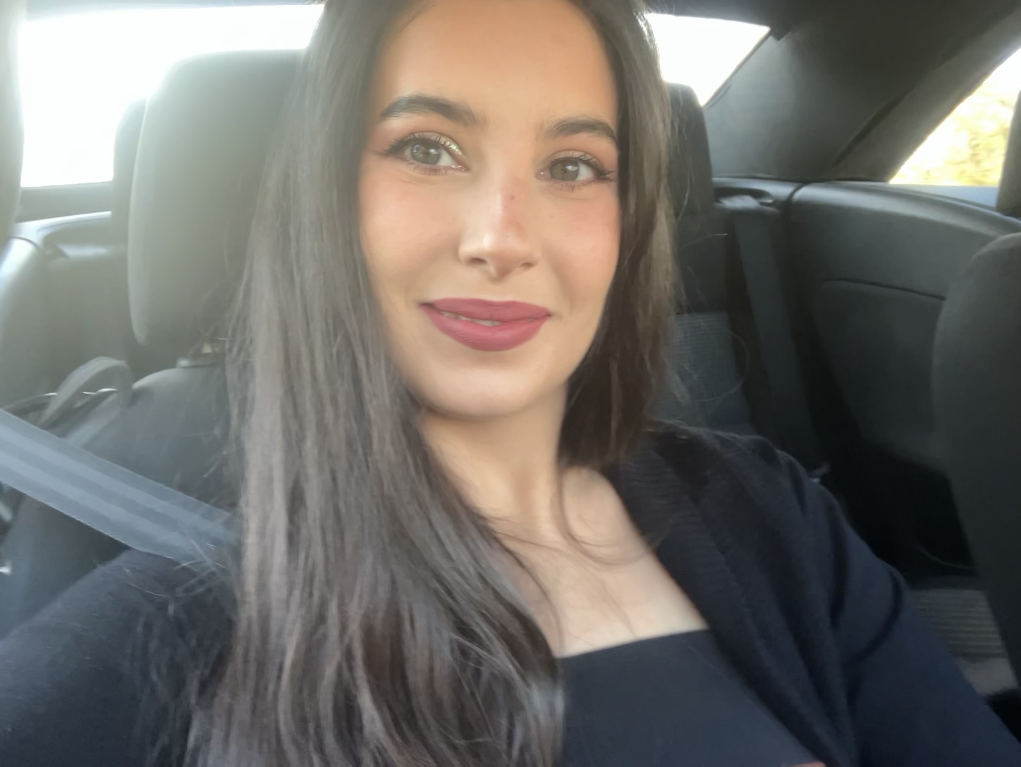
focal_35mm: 32
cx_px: 510
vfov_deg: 44.2
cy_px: 384
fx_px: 944
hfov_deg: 56.8
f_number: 2.2
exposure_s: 1/121
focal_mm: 2.87
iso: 32
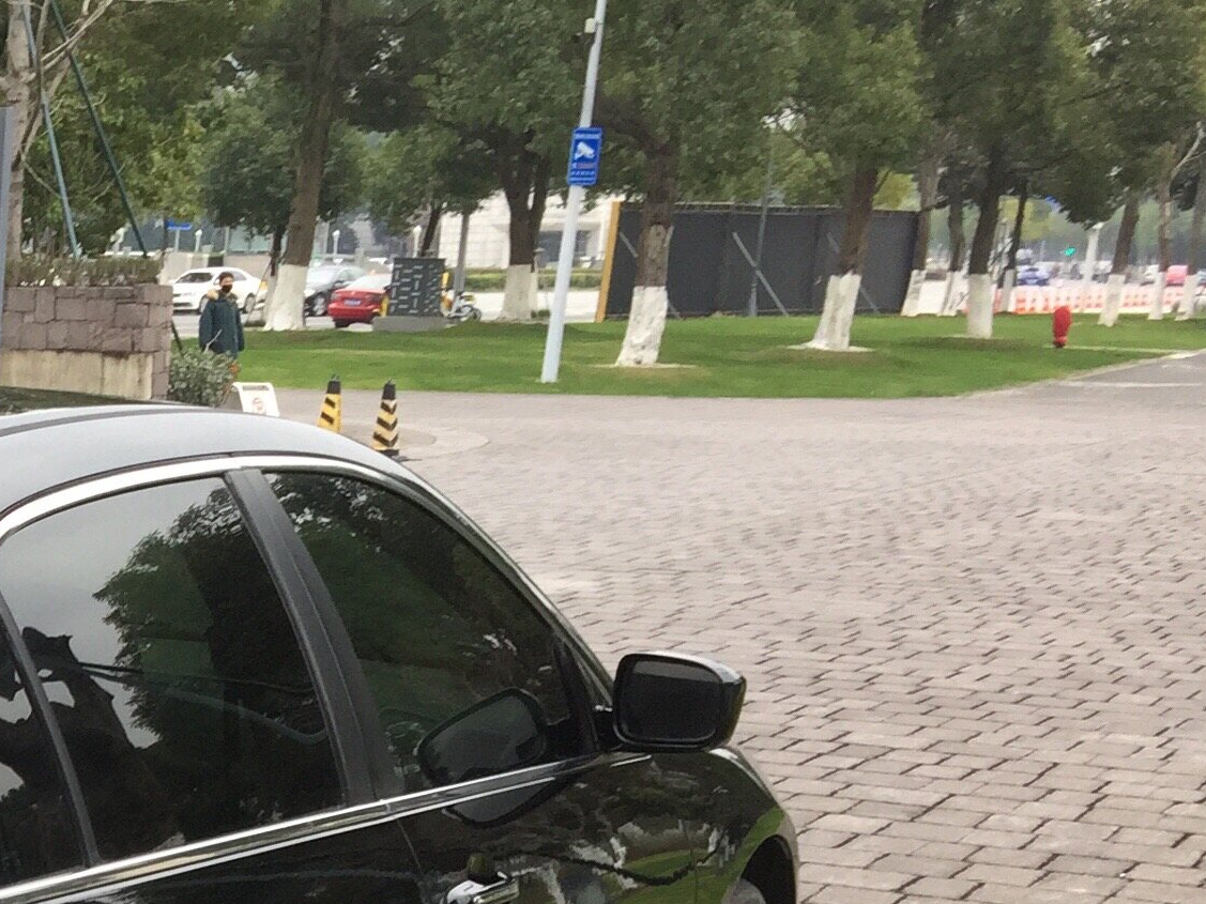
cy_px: 1224
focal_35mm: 84
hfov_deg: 20.6
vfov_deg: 16.5
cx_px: -477
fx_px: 2926
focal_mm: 4.15
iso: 32
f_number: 2.2
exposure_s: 1/121
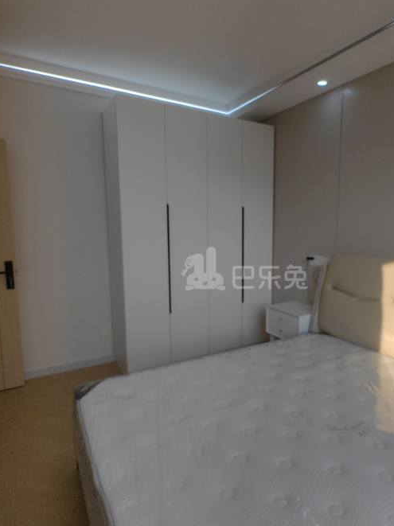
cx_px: 244
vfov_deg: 79.0
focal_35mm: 21
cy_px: 269
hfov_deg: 62.6
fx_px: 319
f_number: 2.2
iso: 50
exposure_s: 1/544
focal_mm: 1.95
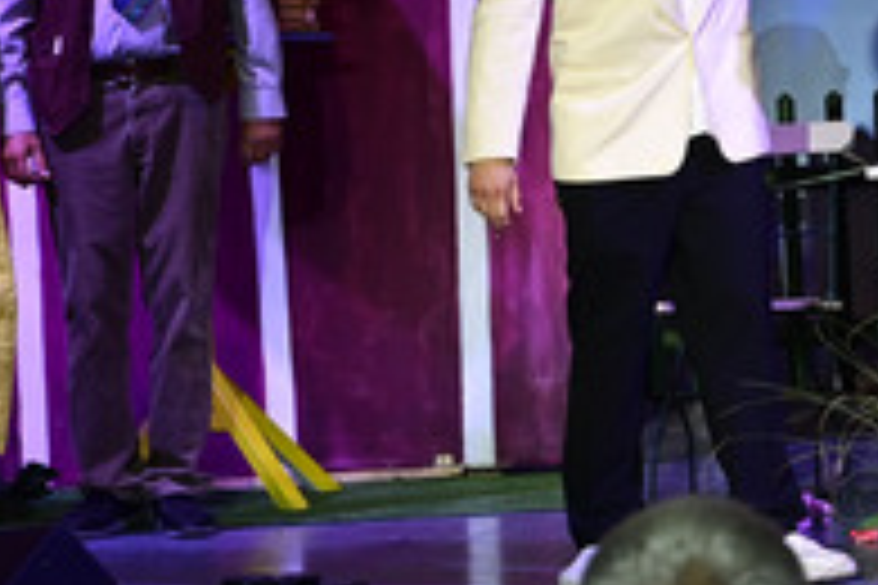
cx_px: 826
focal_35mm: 162
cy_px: 94
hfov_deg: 12.6
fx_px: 3951
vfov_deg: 8.5
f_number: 5.6
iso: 2000
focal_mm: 70
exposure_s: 1/400
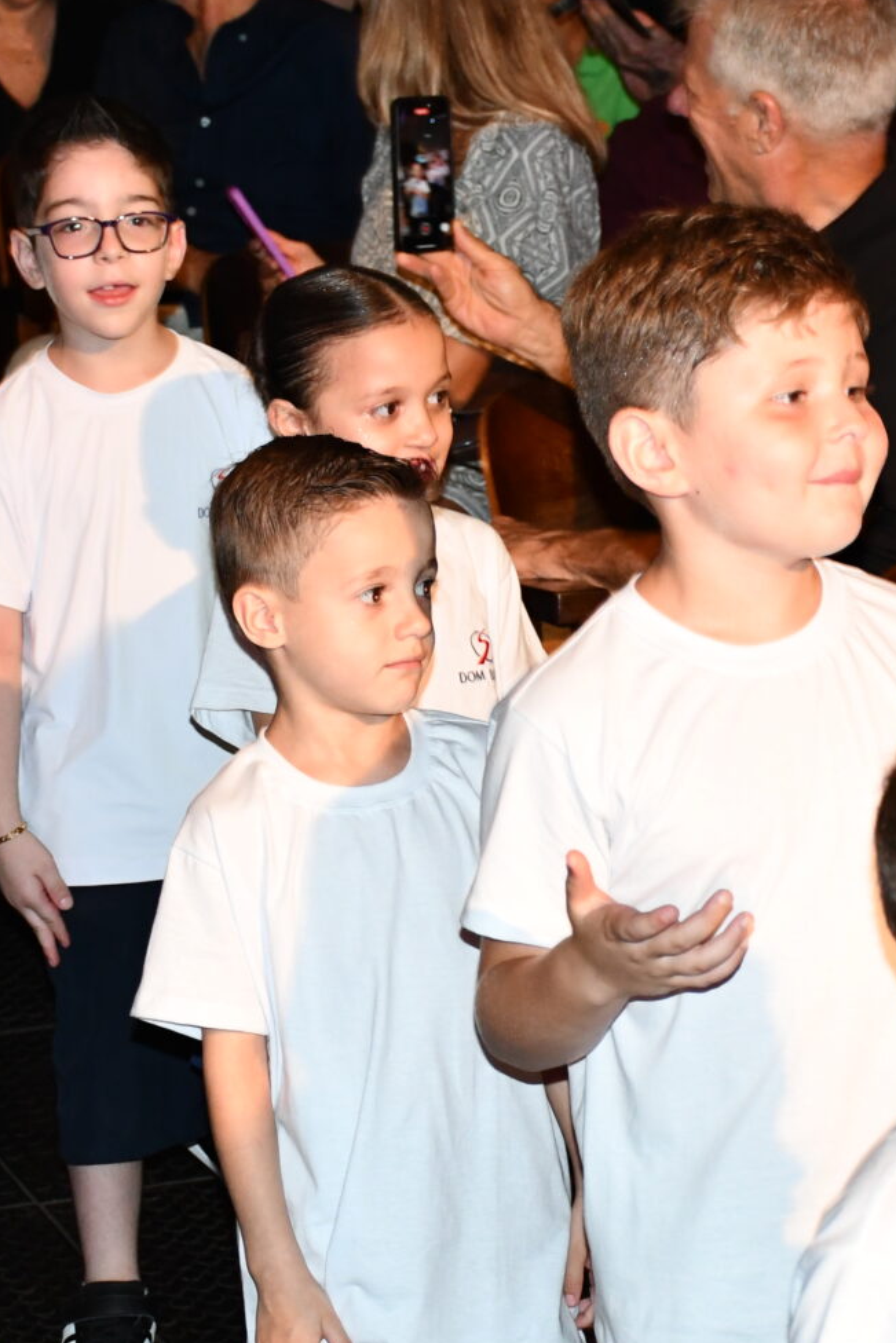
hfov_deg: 11.6
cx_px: 472
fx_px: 4403
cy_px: 601
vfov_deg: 17.3
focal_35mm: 118
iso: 2000
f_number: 4.5
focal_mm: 40
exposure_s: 1/60
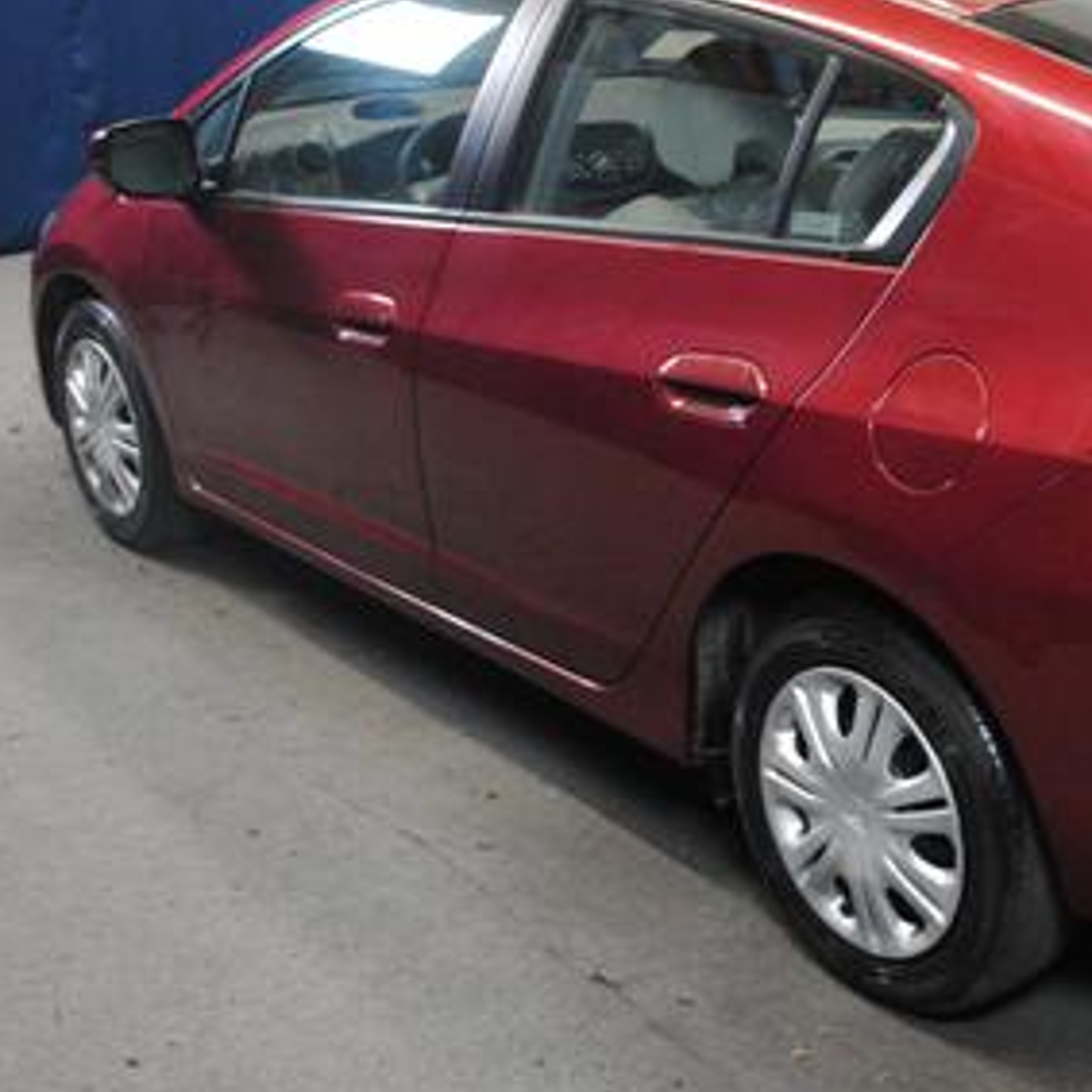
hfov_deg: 31.3
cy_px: 513
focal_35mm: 52
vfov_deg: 32.8
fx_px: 1856
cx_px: 976
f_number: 3.5
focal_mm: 18
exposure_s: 1/30
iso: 900
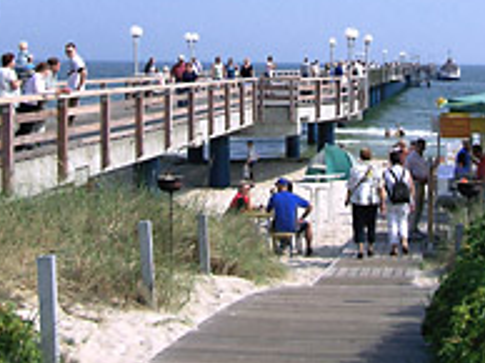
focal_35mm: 74
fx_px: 1036
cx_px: 232
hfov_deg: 26.4
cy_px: 36
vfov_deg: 19.5
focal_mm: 6.3
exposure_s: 1/1000
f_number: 4
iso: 64
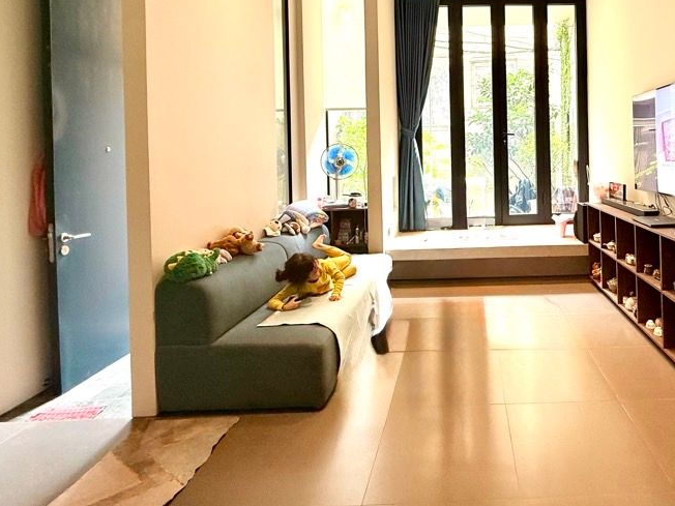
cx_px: 477
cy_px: 157
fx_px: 429
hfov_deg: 72.8
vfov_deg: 59.3
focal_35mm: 22
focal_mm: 2.22
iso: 125
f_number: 2.2
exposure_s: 1/99
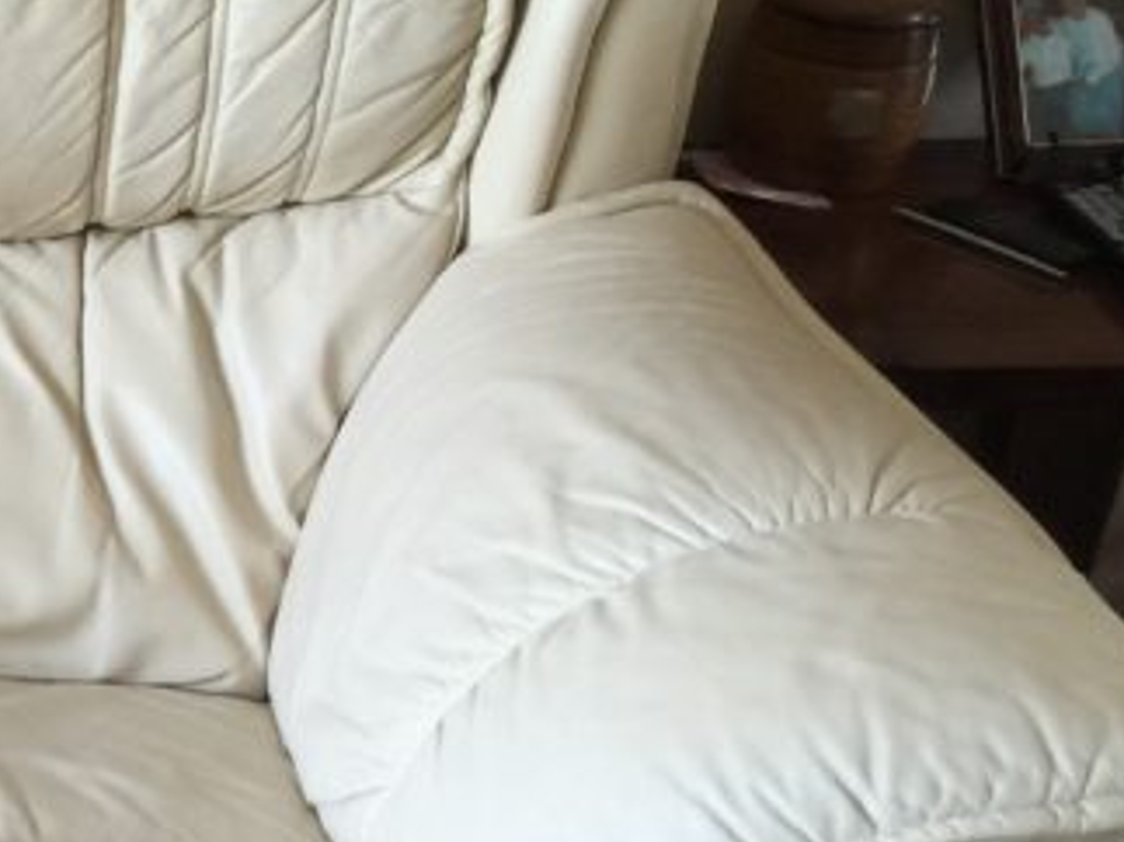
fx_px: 2986
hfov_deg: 18.6
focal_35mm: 92
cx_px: -612
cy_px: 633
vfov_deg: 16.0
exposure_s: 1/30
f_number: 2.2
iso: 32
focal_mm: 4.15
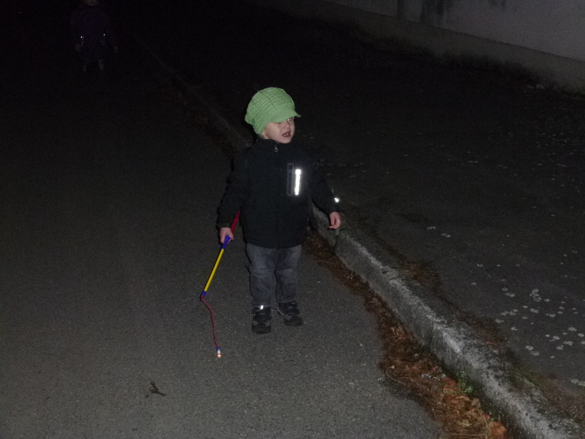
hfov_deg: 45.8
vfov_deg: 35.1
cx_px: 292
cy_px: 220
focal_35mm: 41
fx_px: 693
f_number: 3.8
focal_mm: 7.4
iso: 500
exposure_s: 1/125
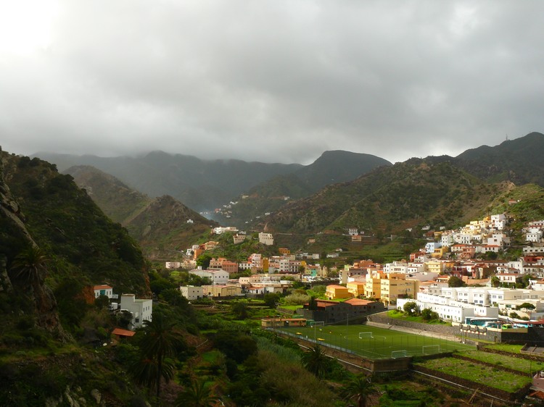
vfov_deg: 40.7
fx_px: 550
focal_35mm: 35
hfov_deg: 52.6
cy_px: 204
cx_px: 272
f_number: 11
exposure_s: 1/25
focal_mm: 7.4
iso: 100
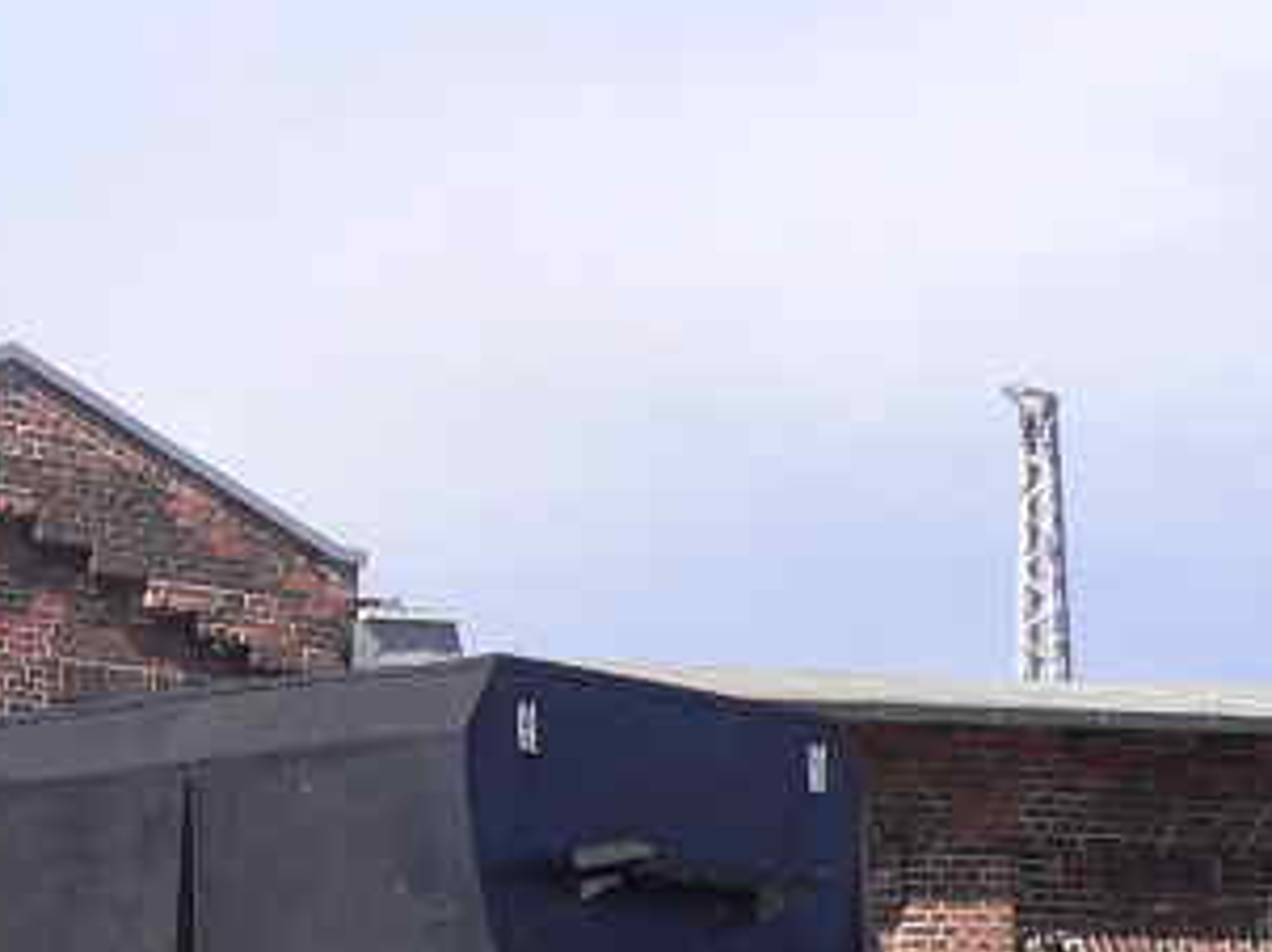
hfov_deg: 11.7
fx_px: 5985
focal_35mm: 163
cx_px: -564
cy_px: 1474
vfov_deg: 8.9
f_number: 6.1
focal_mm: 6.8
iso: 100
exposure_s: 1/320
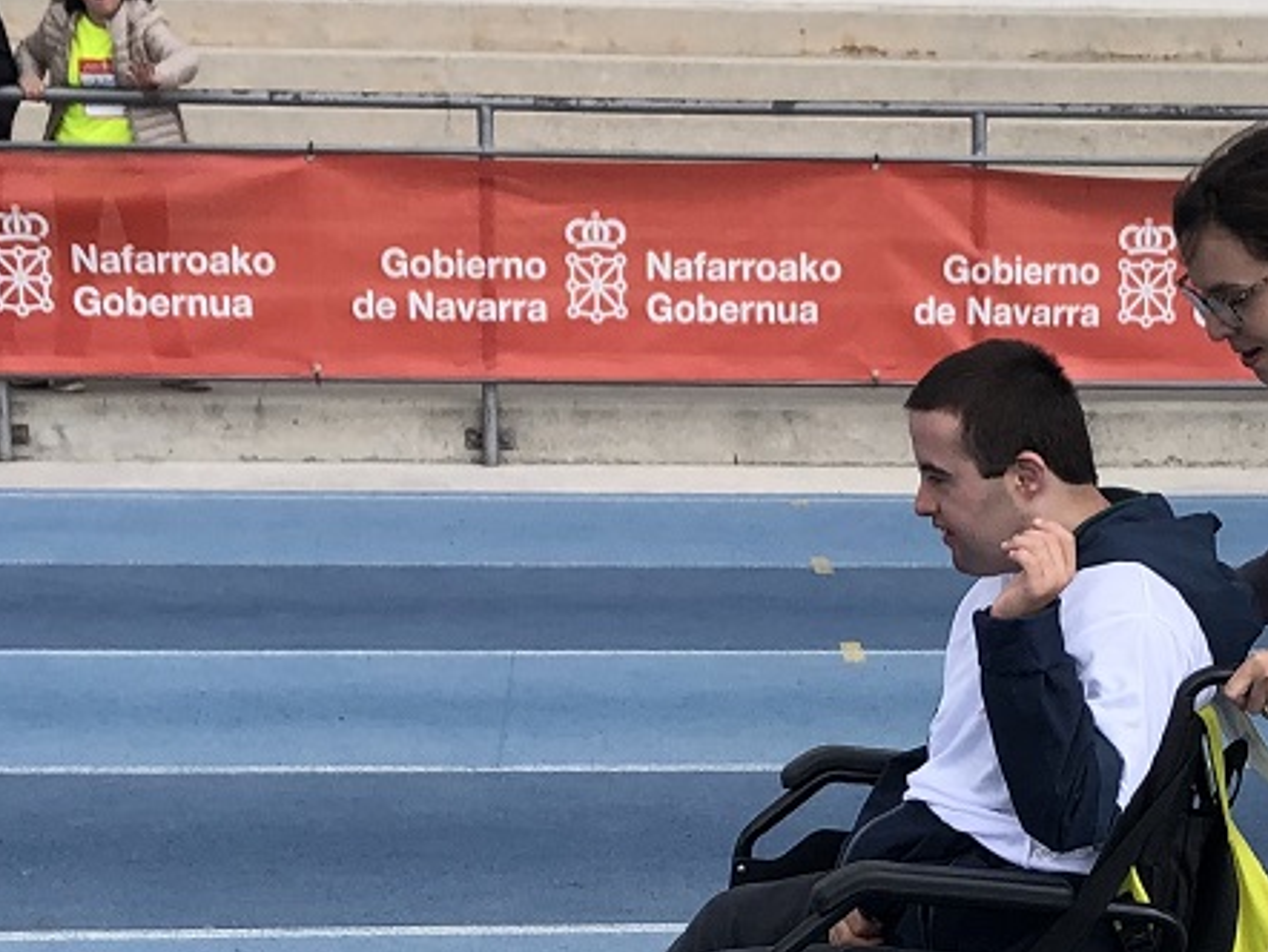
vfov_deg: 15.4
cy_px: 896
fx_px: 3482
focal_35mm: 95
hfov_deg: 20.4
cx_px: 987
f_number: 1.8
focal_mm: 3.99
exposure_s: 1/1297
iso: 20
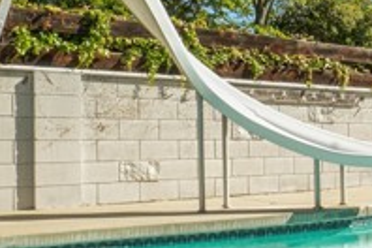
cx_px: 432
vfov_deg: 20.0
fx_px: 703
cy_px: 140
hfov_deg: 26.7
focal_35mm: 68
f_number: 22
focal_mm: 14
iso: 200
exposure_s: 1/25
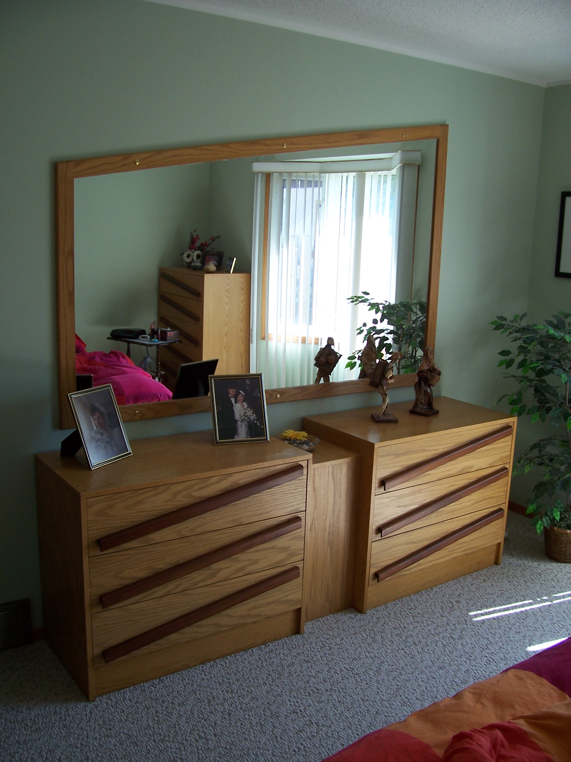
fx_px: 748
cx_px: 286
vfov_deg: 54.0
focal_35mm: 34
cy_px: 381
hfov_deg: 41.8
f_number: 2.7
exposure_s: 1/90
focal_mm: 5.6
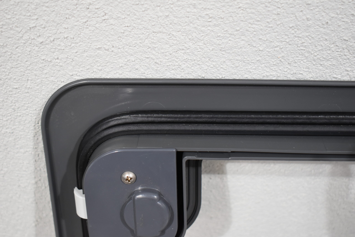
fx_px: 518
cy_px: 118
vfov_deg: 25.8
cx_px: 178
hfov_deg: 37.8
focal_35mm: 52
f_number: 4.5
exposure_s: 1/160
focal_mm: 35
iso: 800
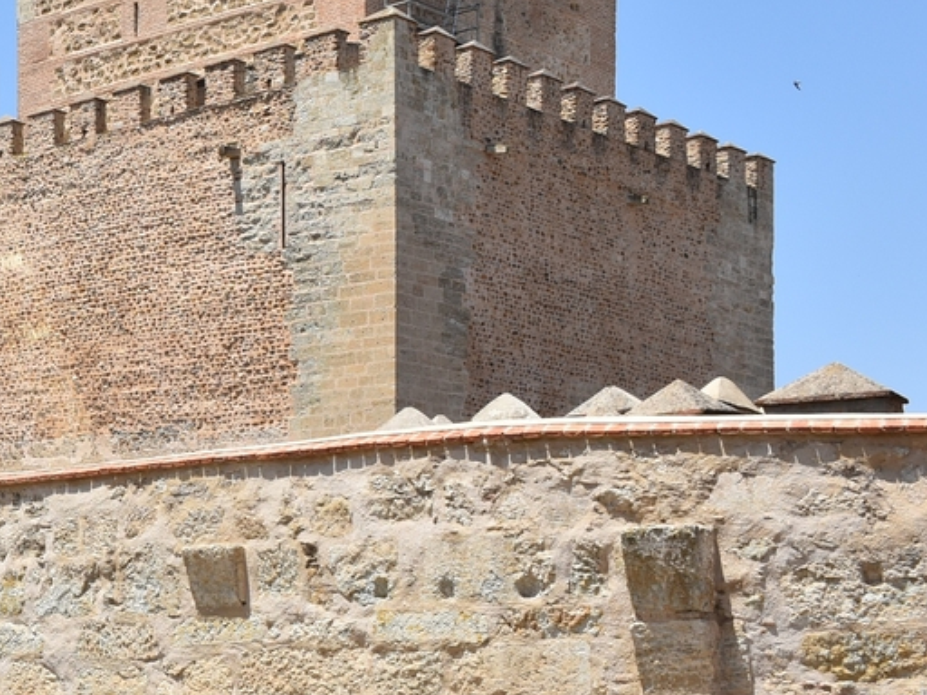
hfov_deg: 22.5
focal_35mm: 81
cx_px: -145
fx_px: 2169
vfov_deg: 18.2
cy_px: 447
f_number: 10
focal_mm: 24
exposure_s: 1/400
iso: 200
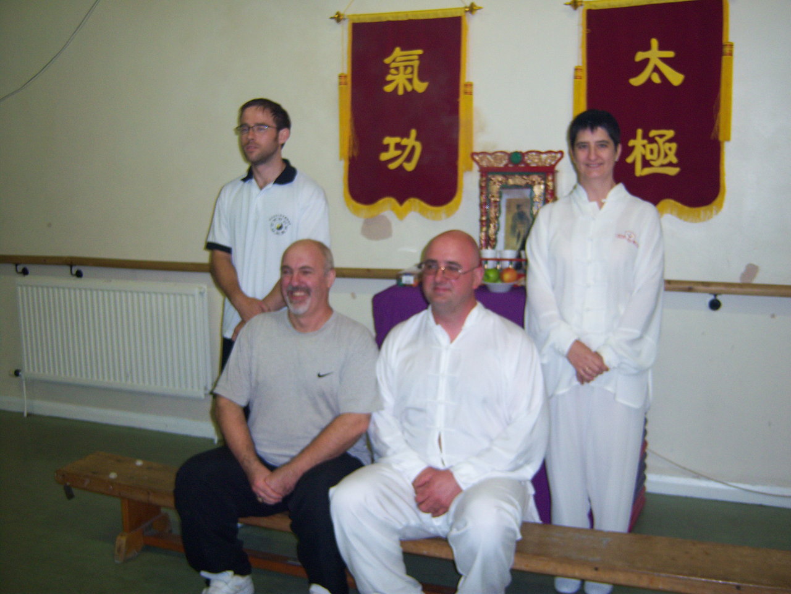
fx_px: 823
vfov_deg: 39.7
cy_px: 297
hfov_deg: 51.4
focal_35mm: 36
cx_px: 396
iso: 160
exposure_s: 1/60
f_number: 2.8
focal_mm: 7.5
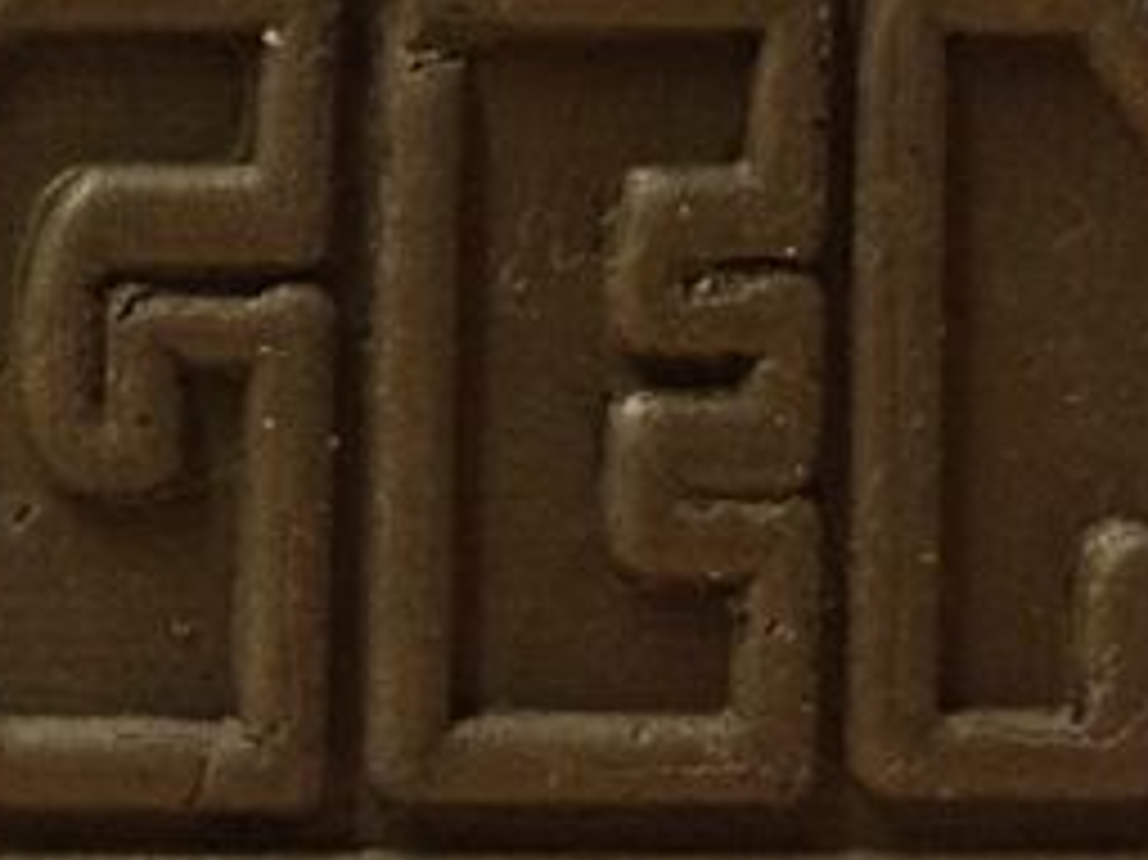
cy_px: -437
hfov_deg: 11.0
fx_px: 5834
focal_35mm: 176
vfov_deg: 8.2
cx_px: -279
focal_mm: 4.28
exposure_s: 1/20
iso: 160
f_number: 2.4
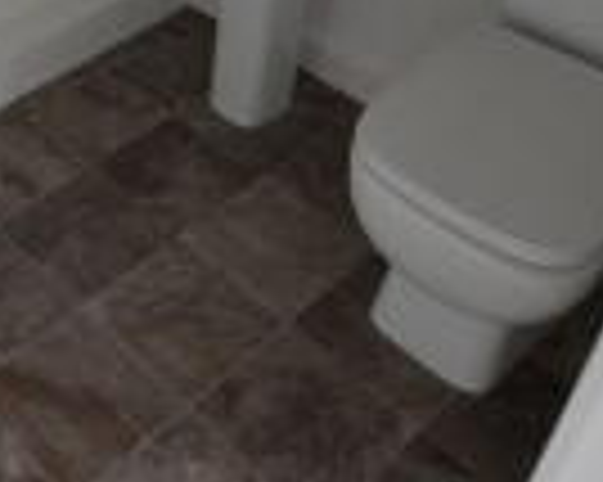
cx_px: -36
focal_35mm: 50
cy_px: -25
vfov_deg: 28.0
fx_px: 892
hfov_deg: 33.3
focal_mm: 10
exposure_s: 1/30
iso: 100
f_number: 3.5
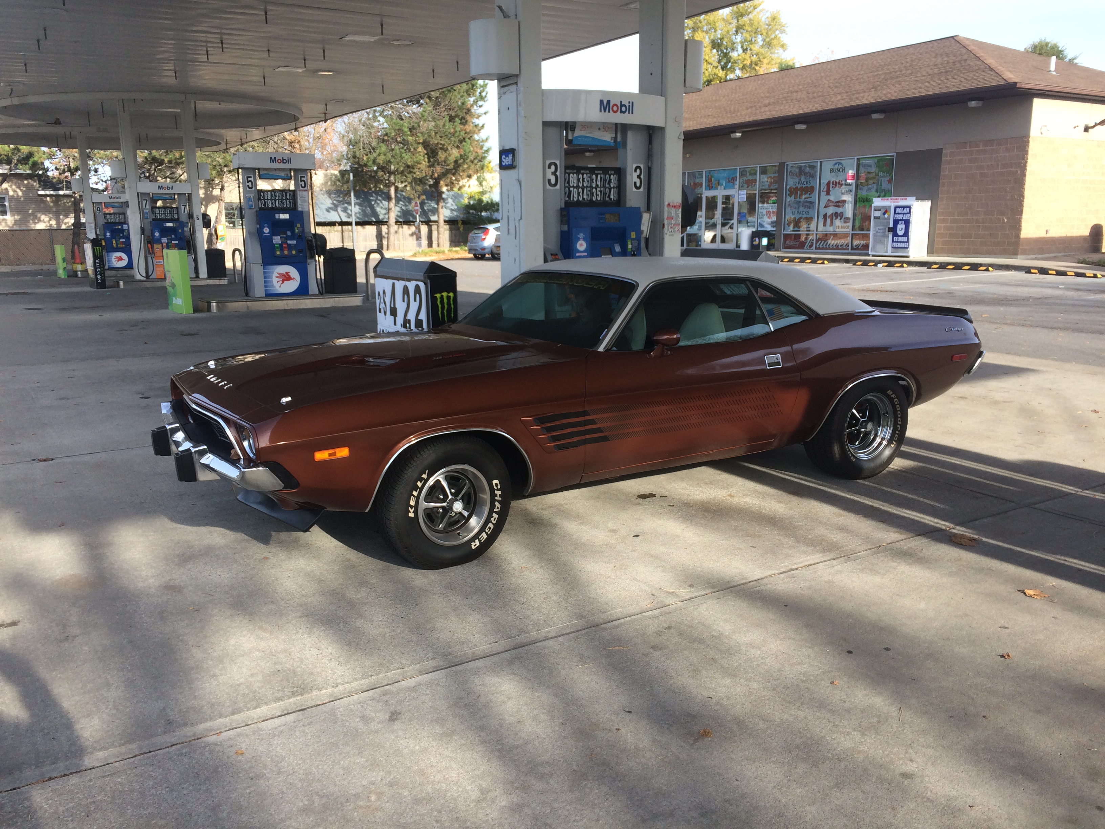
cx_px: 552
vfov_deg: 48.2
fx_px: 926
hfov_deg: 61.7
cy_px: 414
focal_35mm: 29
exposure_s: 1/570
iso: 32
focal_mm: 4.15
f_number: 2.2
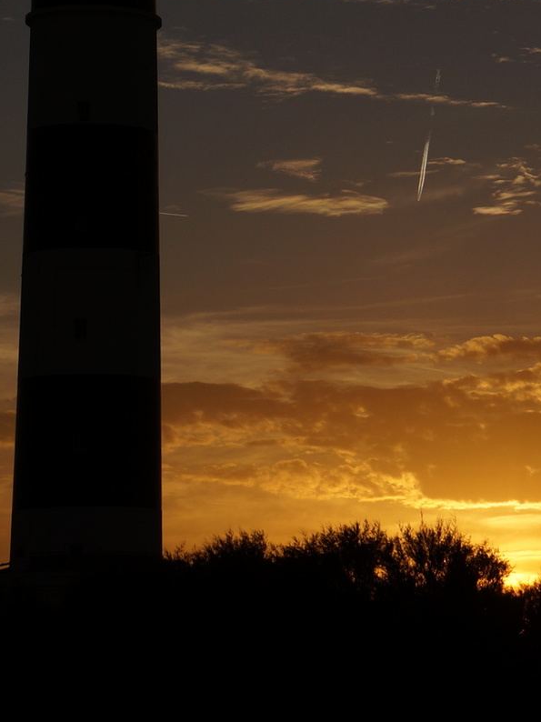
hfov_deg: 10.6
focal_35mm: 138
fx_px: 2877
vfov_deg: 14.3
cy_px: 187
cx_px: 566
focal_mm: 40
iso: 100
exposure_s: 1/800
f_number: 9
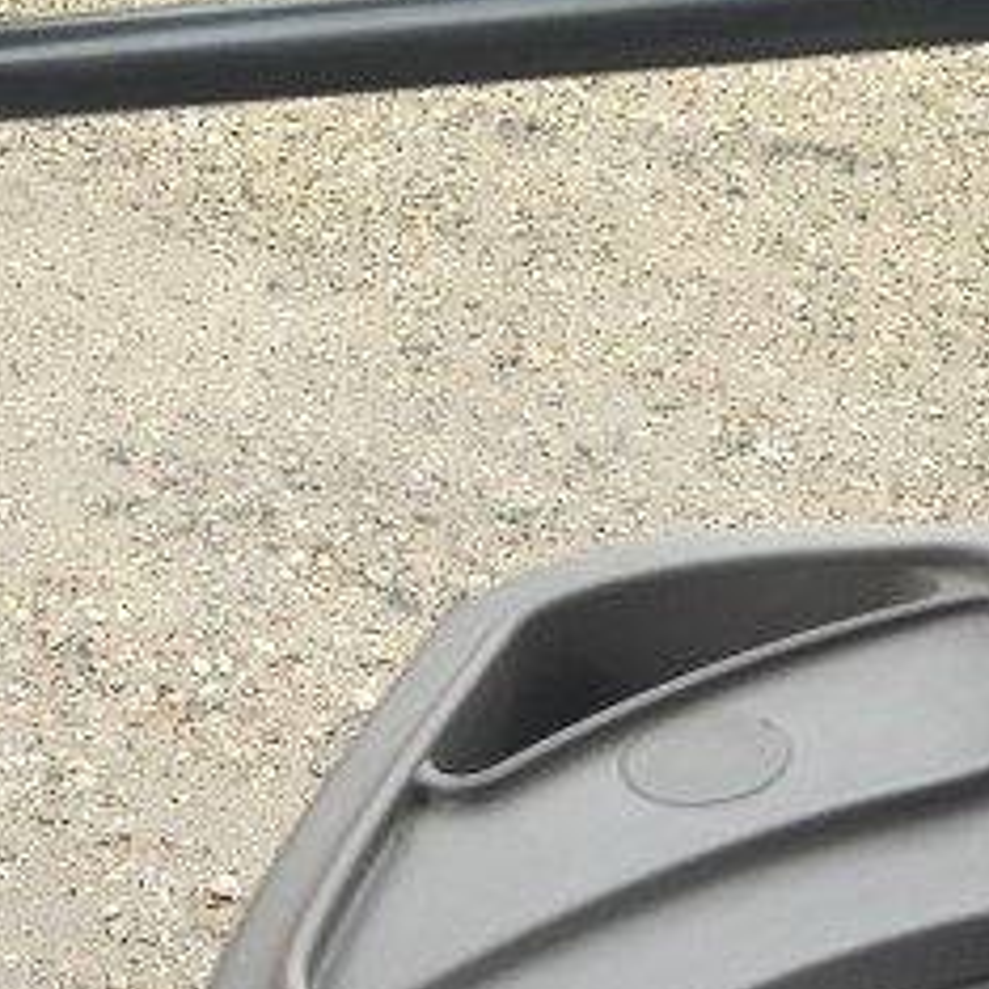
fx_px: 2877
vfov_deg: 19.5
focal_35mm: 89
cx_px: 114
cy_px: 410
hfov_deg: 19.2
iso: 80
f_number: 1.8
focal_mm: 5.4
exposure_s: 1/180
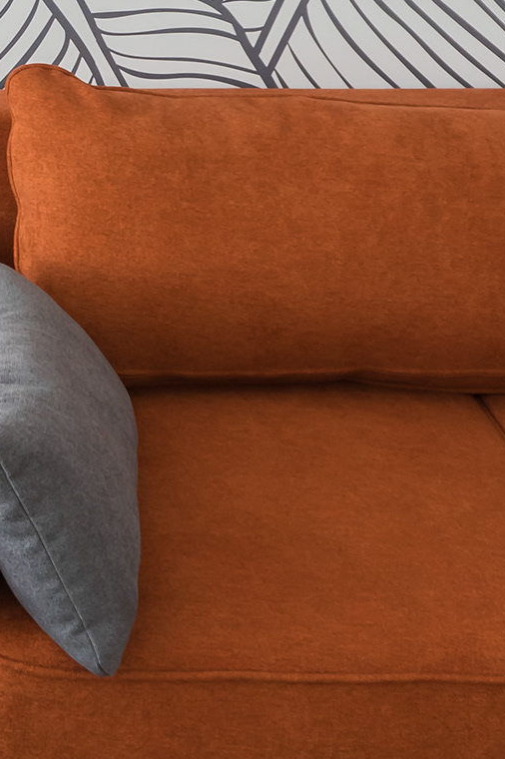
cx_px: -154
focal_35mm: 91
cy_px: 47
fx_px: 1916
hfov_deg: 14.4
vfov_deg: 21.8
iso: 500
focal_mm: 16
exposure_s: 1/200
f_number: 3.5
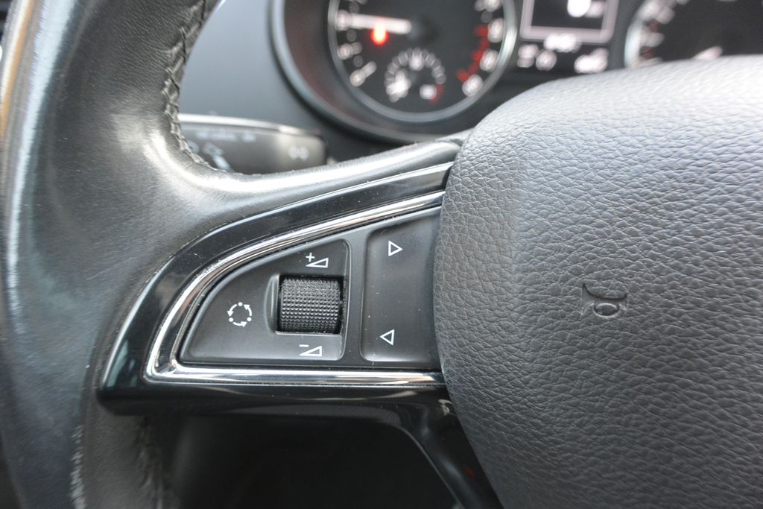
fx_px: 572
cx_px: 382
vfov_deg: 47.9
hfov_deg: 67.4
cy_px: 254
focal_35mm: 27
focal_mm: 10
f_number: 3.5
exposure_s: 1/30
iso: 800
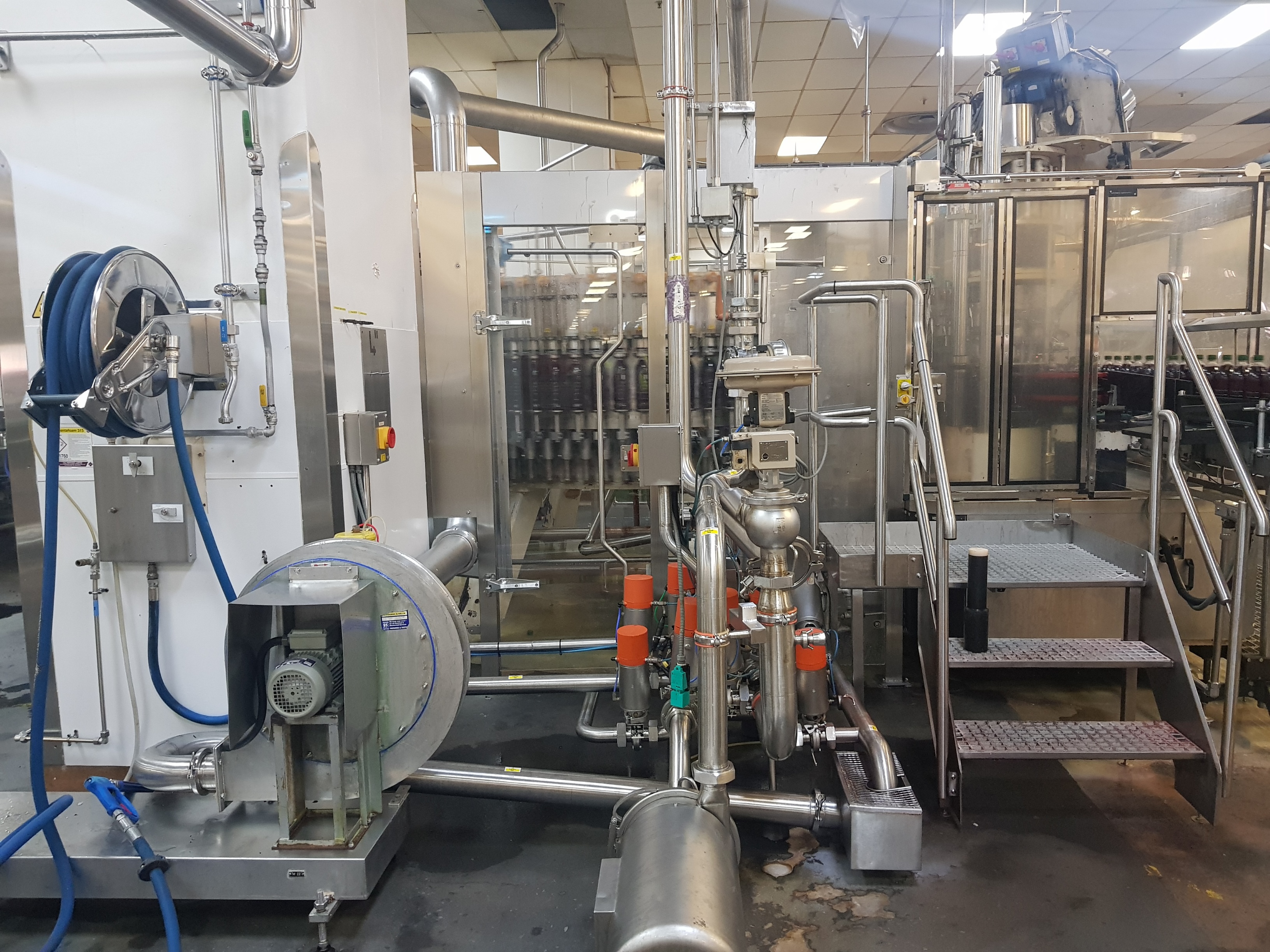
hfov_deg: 67.3
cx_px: 635
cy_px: 476
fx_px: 954
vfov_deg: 53.1
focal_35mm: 26
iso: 250
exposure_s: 1/33
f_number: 1.7
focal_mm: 4.3
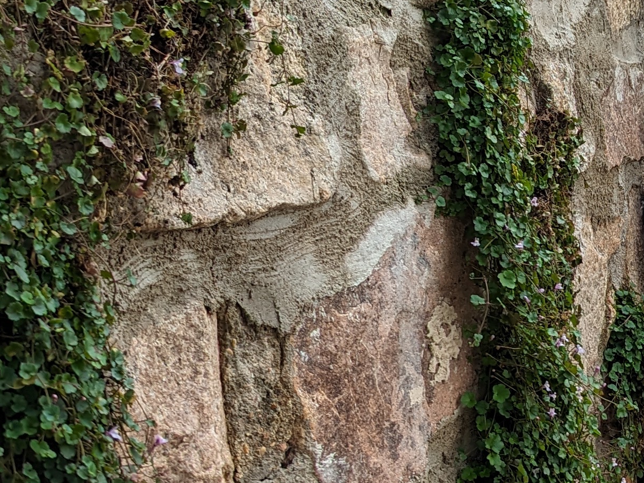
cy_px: 246
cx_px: 549
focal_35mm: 81
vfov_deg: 18.2
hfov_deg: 23.6
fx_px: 1507
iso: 34
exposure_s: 1/765
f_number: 1.85
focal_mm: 6.81
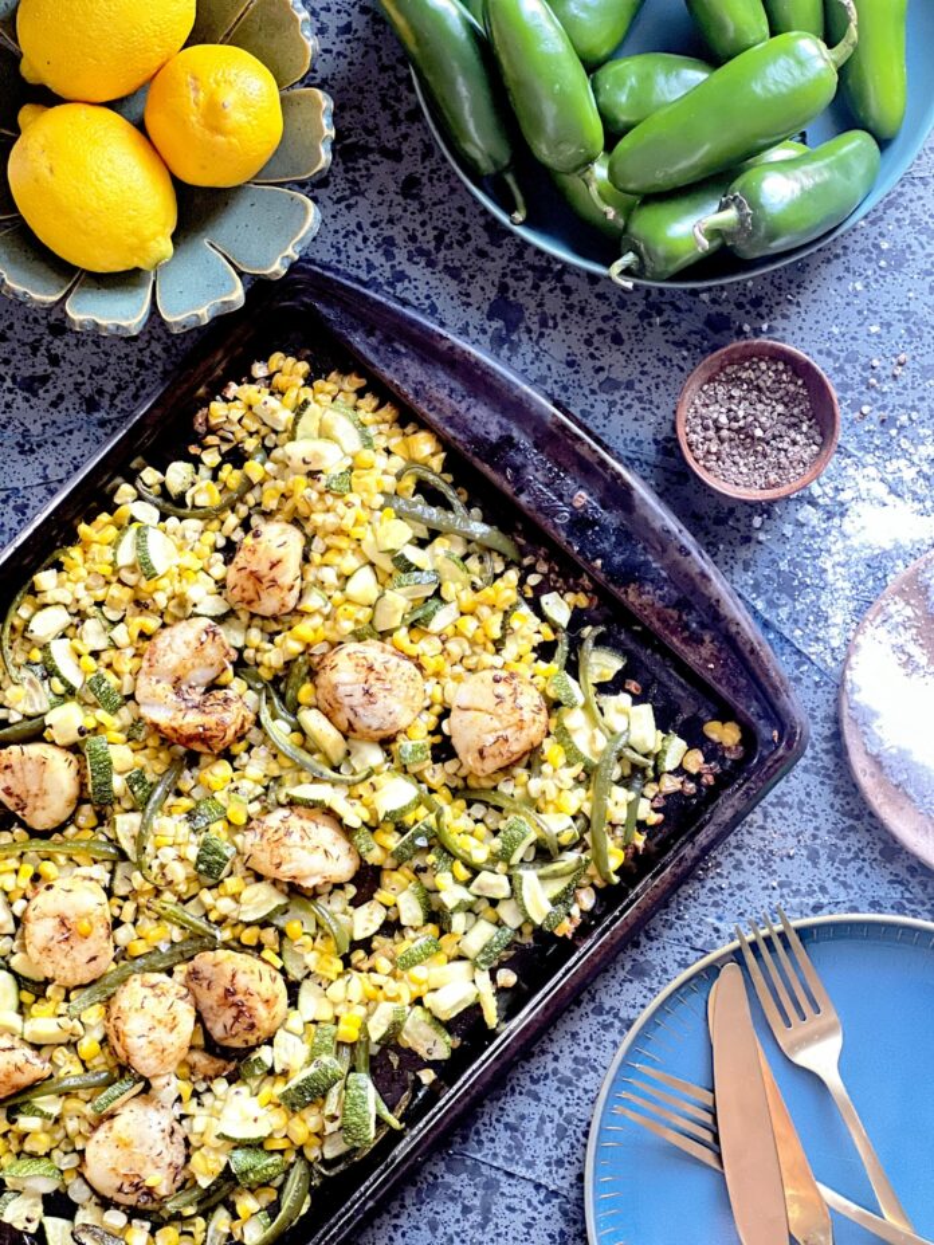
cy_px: 622
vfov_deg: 25.3
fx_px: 2770
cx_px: 467
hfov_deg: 19.1
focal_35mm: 77
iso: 200
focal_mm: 9
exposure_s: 1/40
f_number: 2.8
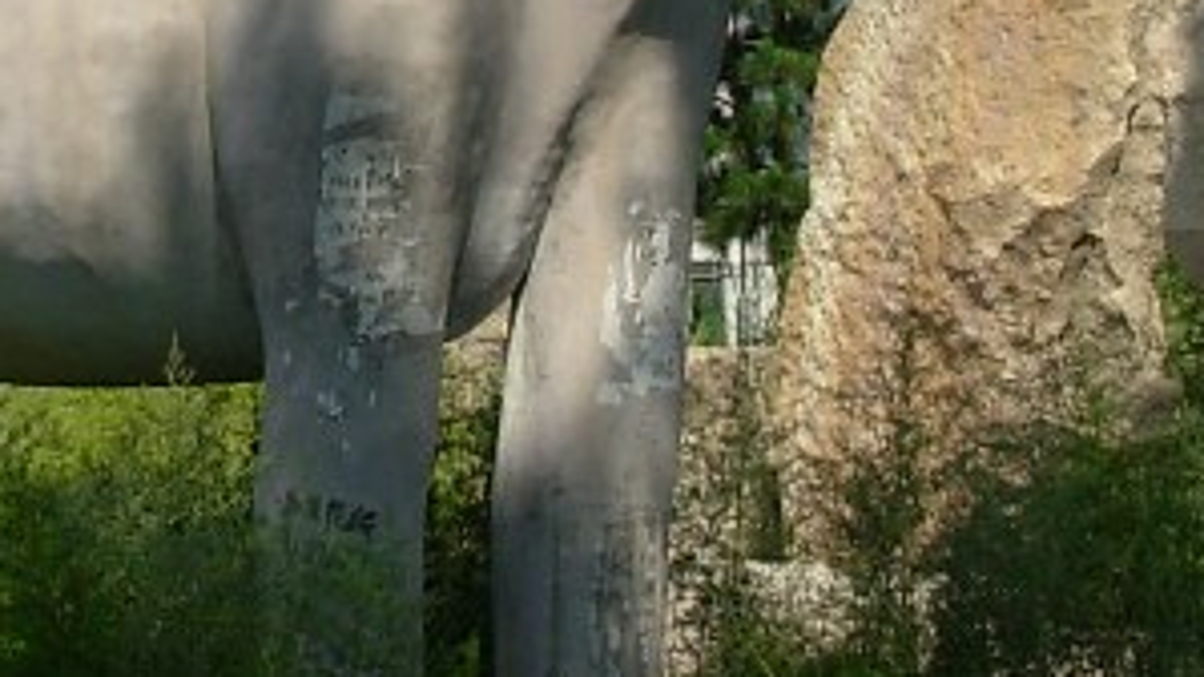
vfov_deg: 8.3
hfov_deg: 15.1
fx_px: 4532
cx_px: 318
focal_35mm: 142
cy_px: -399
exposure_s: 1/443
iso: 50
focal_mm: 6.3
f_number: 4.9
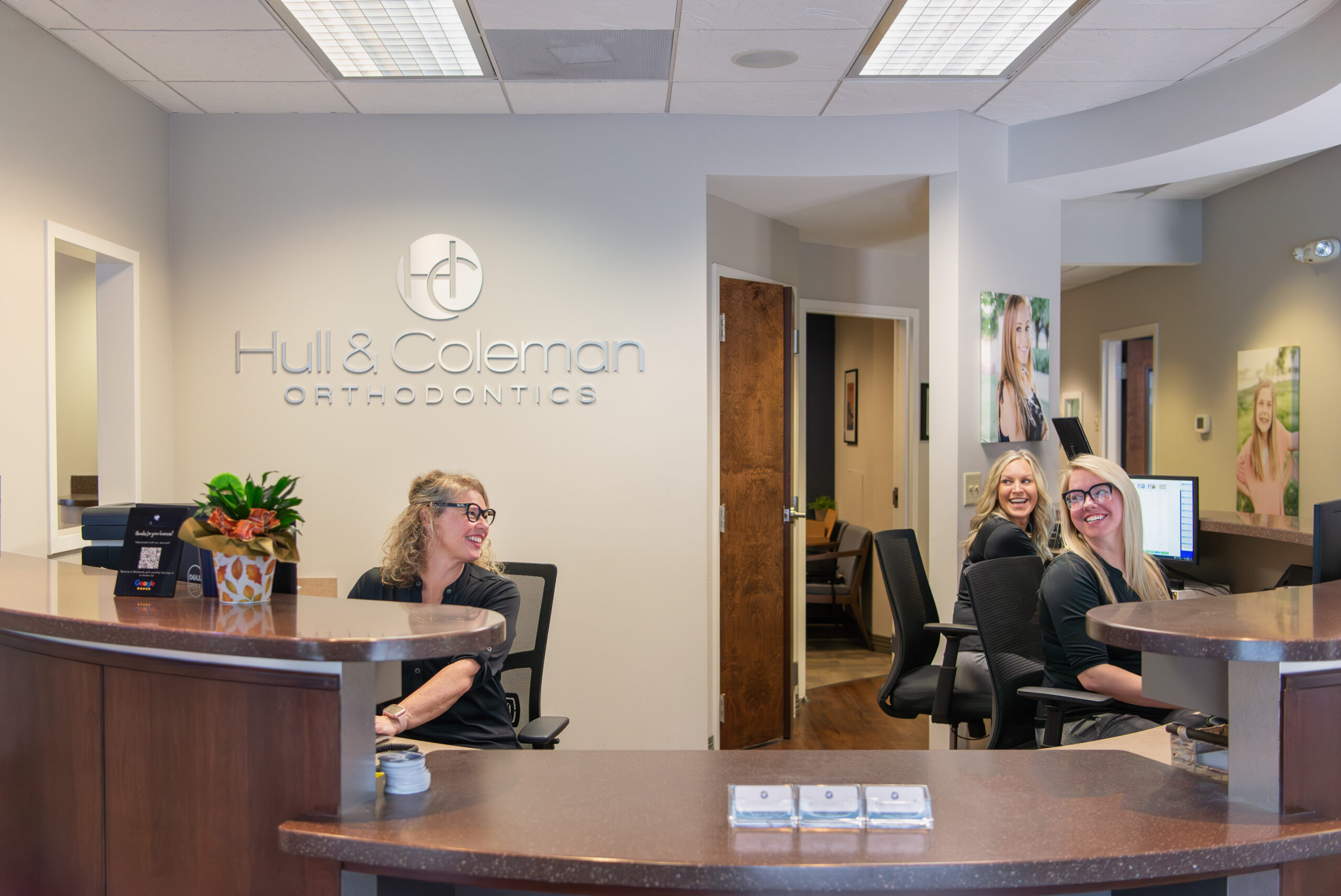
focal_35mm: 34
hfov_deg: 55.8
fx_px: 1267
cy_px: 448
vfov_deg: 38.9
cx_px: 670
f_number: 2.8
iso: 1250
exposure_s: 1/320
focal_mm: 34
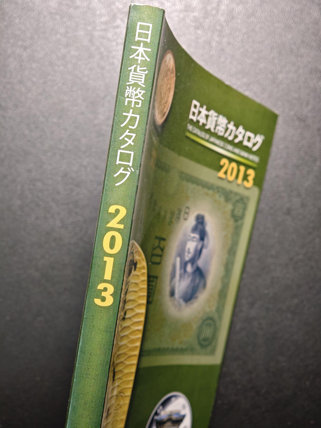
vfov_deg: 32.2
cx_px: 160
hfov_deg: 24.4
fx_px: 742
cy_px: 214
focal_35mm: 60
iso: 640
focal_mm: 9
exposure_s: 1/63.8
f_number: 2
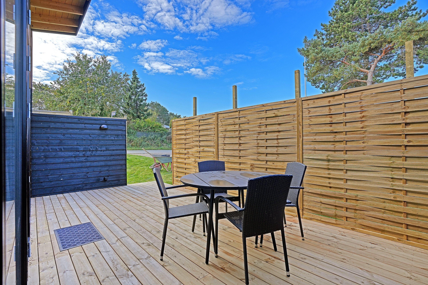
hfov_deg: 93.3
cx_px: 214
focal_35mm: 17
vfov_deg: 70.4
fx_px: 202
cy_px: 142
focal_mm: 17
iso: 400
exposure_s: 1/160
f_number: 8
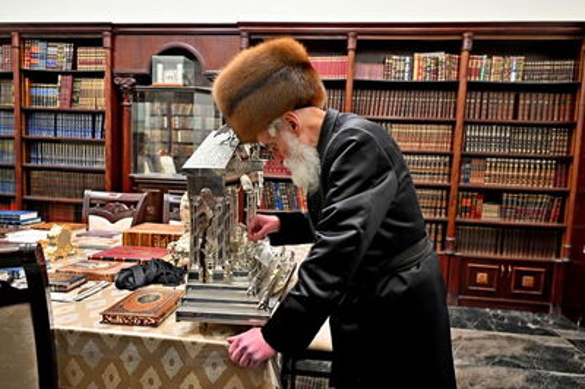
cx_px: 292
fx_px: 390
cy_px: 194
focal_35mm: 24
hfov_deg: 73.8
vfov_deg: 53.1
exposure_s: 1/200
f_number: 4
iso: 640
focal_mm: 24
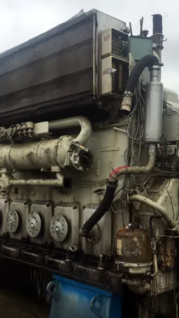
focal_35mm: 43
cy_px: 159
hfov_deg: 27.7
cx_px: 84
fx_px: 363
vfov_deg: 47.4
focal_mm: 4.15
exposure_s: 1/432
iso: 25
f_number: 2.2
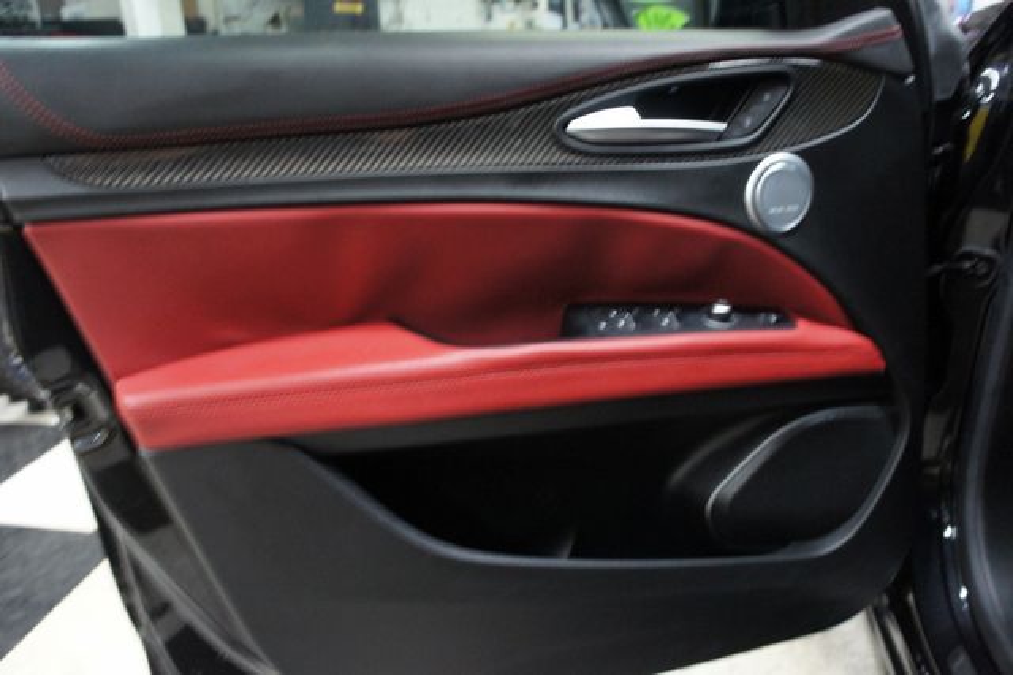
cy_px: 338
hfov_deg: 67.4
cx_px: 506
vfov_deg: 47.9
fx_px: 759
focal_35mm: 27
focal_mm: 18
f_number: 3.5
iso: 1600
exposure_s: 1/30
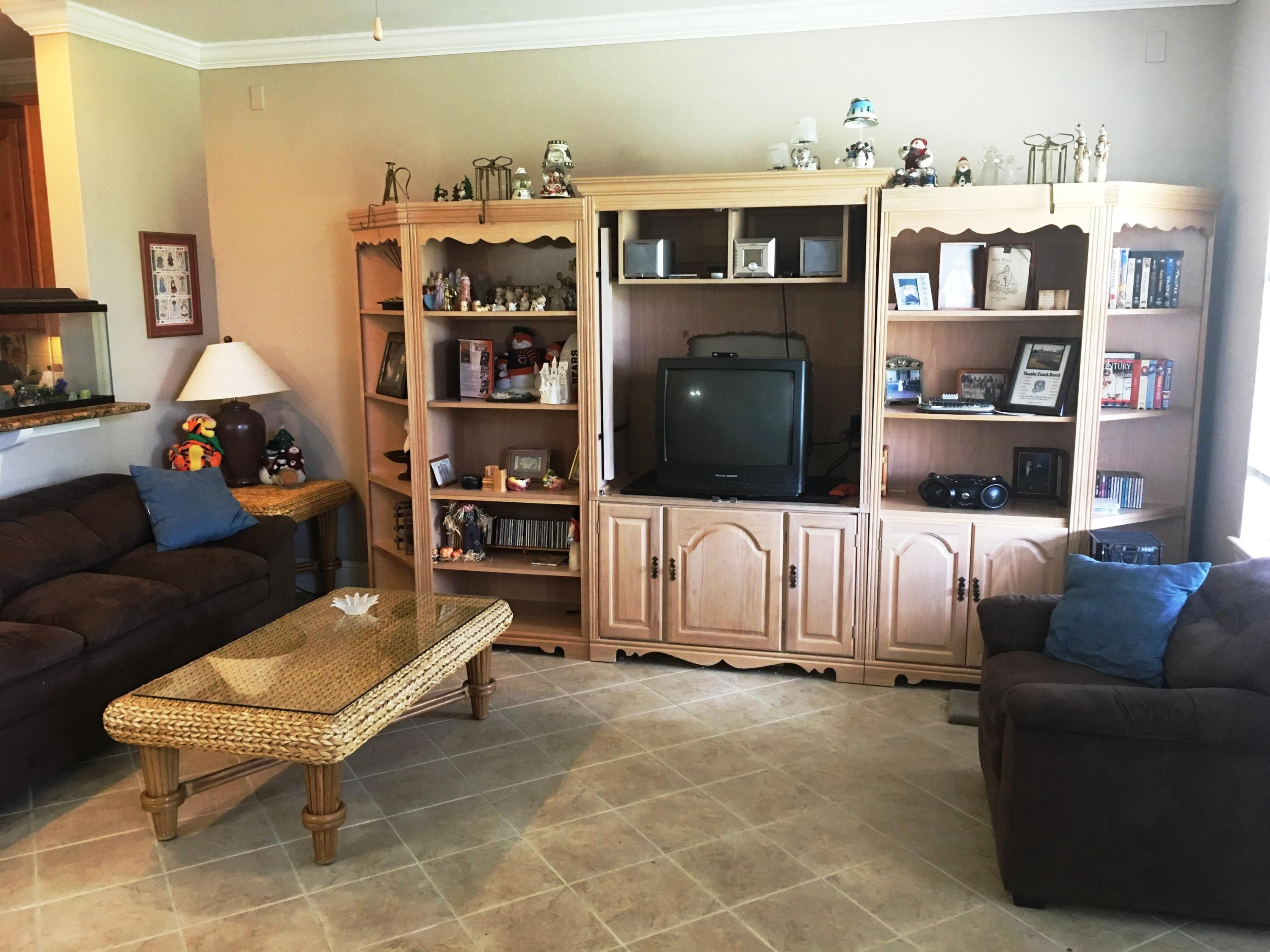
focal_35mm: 29
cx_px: 635
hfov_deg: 61.7
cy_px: 476
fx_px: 1064
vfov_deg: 48.2
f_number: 2.2
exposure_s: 1/10
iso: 80
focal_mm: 4.15
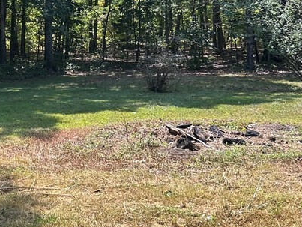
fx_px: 576
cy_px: 82
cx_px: 1
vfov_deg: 22.2
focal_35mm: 66
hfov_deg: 27.7
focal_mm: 5.7
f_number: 1.5
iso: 50
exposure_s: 1/646
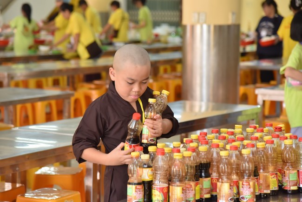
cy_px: 101
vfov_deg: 11.4
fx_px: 1007
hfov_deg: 17.1
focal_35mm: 120
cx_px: 151
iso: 1250
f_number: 4.5
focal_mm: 120
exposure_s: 1/125
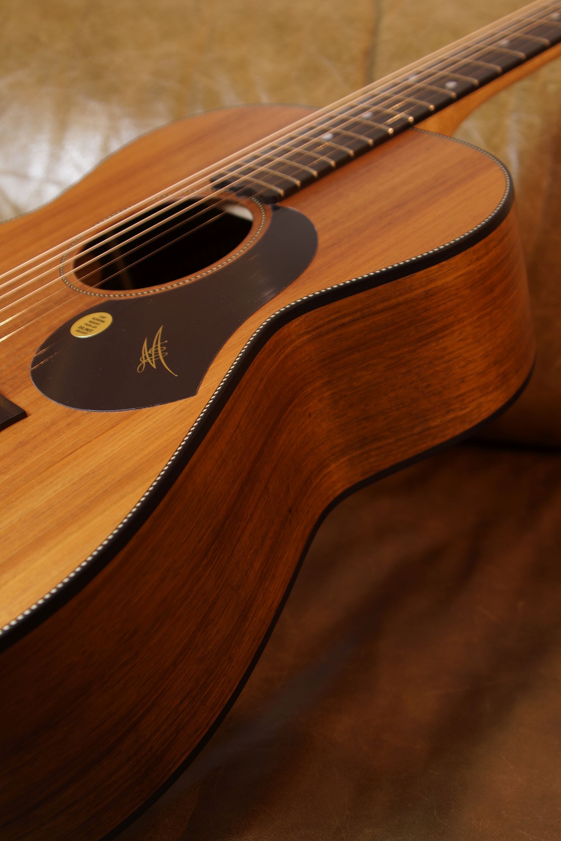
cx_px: 280
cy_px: 420
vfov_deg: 43.6
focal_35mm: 45
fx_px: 1052
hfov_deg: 29.9
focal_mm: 30
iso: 100
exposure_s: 1/10
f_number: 5
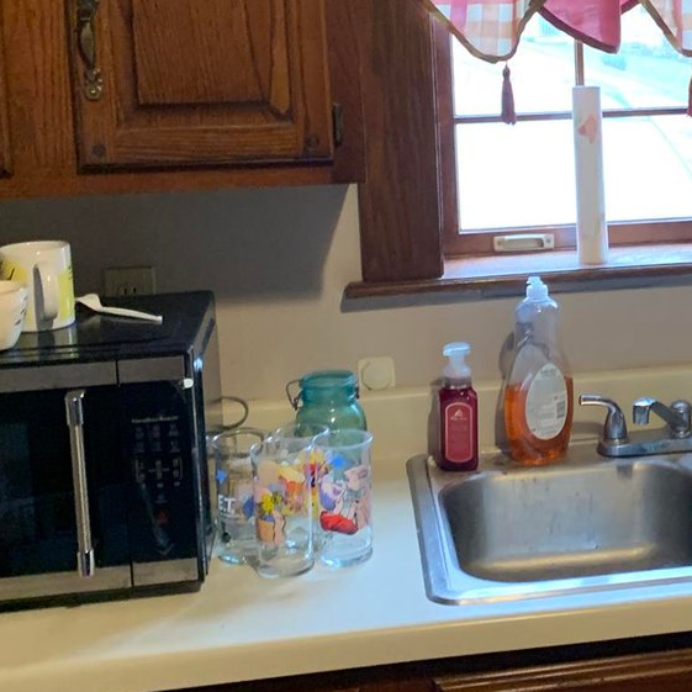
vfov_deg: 27.4
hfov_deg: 26.8
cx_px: 619
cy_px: 193
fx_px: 1402
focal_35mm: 62
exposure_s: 1/60
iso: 400
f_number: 1.8
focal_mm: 4.25
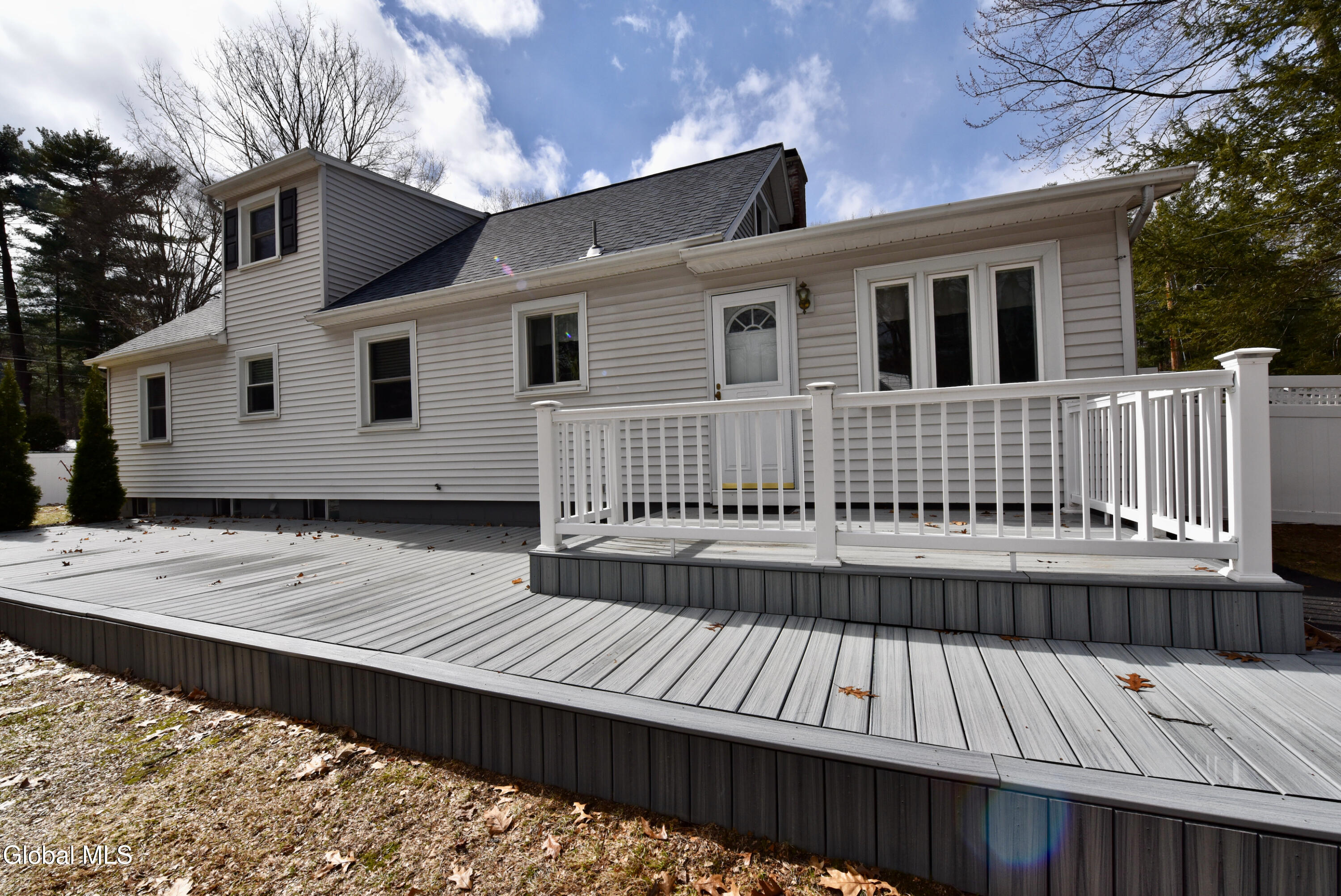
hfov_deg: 104.2
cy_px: 448
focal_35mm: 14
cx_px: 670
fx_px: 522
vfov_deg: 81.3
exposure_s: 1/1000
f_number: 16
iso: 800
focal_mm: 14
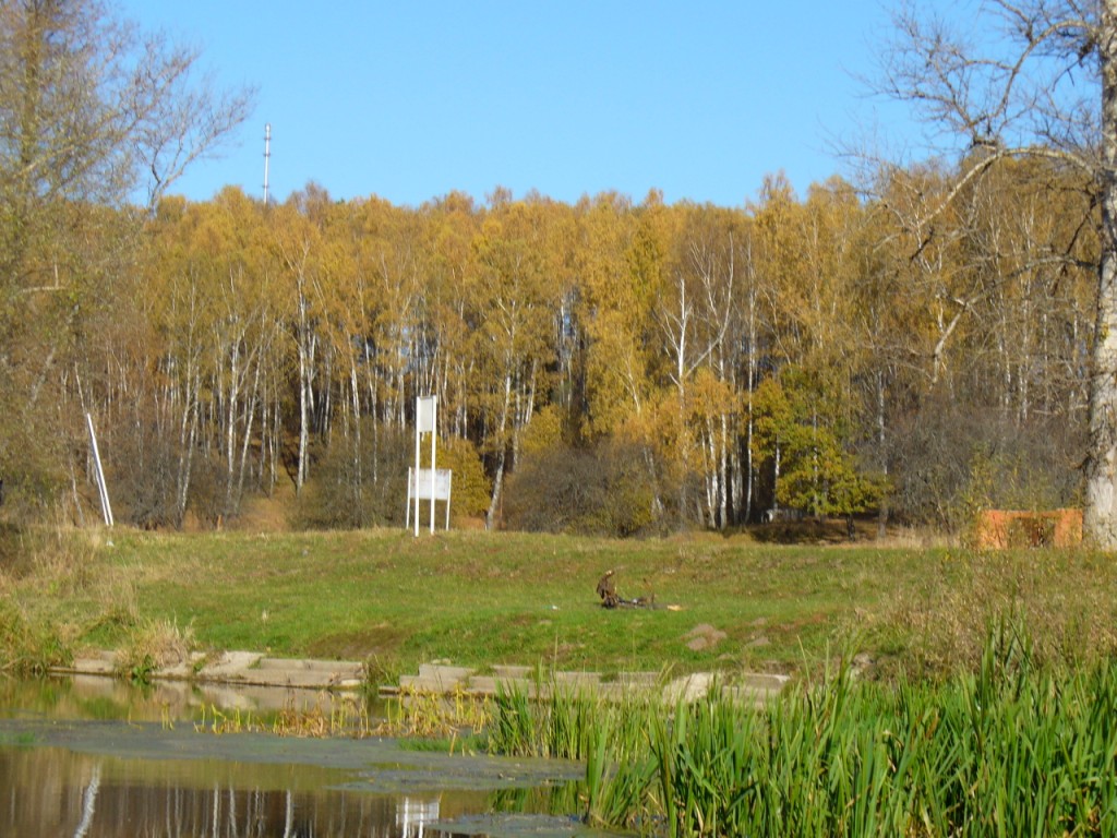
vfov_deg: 15.1
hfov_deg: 20.0
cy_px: 419
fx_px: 3162
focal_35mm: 98
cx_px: 558
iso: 80
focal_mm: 16.1
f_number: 7
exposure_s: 1/200
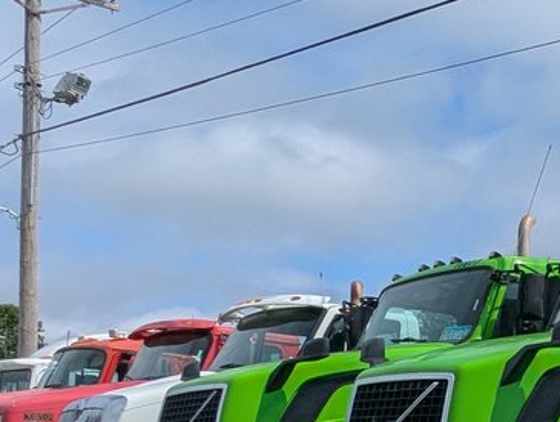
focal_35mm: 66
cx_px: 987
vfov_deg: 21.3
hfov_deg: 20.9
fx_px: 1069
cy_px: 458
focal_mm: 2.35
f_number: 2.2
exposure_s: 1/3717
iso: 48
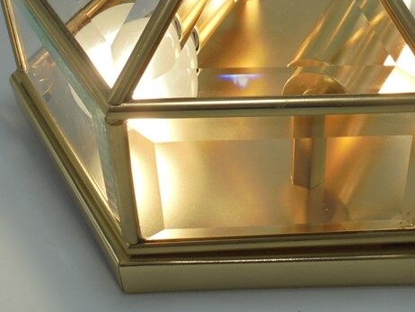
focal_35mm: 74
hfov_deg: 26.1
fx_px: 888
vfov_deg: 19.7
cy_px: 50
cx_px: 289
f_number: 4.2
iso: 100
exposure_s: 1/250
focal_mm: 6.9
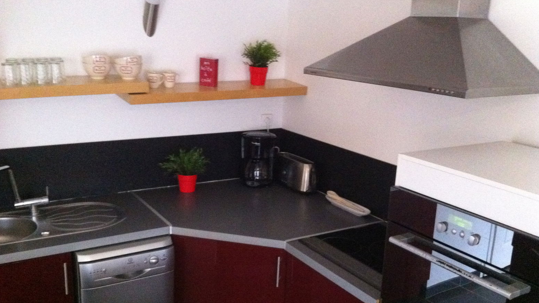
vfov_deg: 30.4
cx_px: 267
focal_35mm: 39
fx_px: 557
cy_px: 181
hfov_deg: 51.6
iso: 1000
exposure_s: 1/15
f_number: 2.8
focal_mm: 3.85
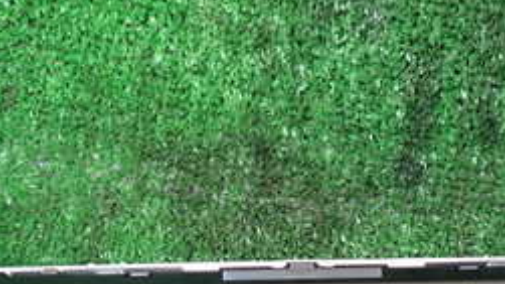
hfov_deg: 27.1
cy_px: 276
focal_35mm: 78
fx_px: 1044
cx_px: 308
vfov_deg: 15.2
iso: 200
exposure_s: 1/60
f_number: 2.3
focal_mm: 5.4
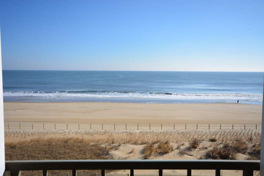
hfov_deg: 61.9
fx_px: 220
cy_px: 88
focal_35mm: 30
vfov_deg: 43.7
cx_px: 132
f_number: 8
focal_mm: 20
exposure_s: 1/250
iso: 100
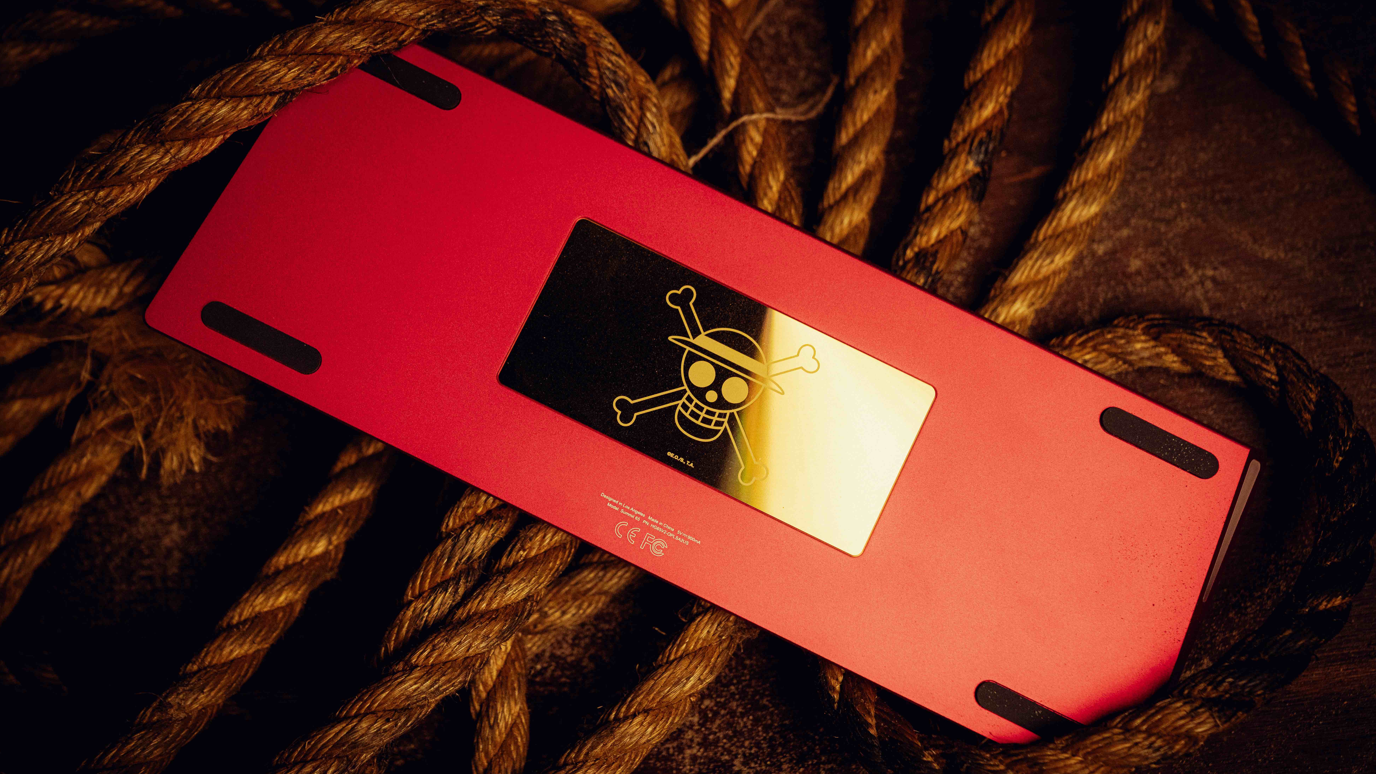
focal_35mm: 57
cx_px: 685
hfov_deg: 36.6
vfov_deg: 21.1
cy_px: 391
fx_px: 2080
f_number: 4
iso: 1250
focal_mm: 54
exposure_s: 1/320
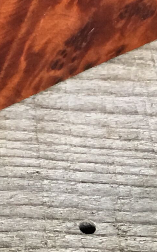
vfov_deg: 11.4
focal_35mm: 160
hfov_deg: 7.8
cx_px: -171
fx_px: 1096
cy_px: -304
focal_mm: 4.15
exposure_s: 1/33
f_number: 2.2
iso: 50
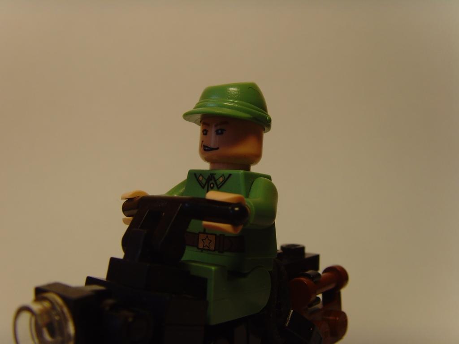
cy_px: 172
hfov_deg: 47.9
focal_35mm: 39
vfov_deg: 36.8
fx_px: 517
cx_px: 230
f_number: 3.5
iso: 100
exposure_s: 1/60
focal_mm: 6.6
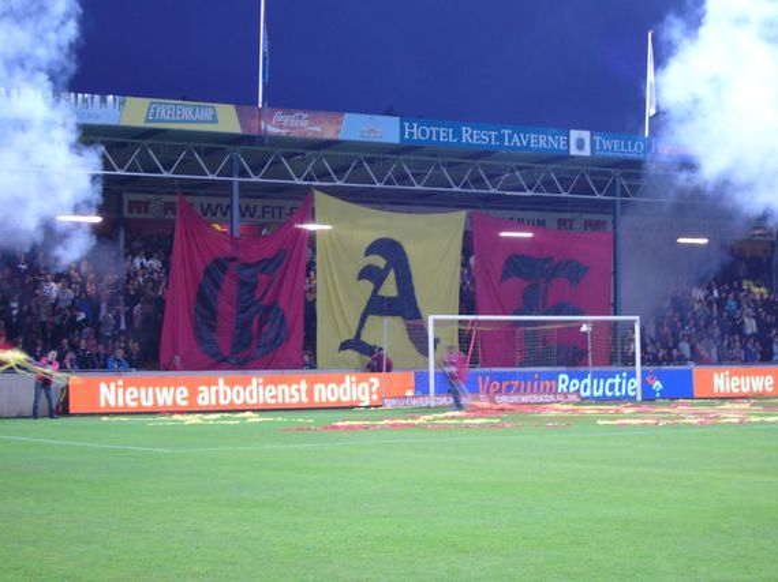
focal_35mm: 86
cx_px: 389
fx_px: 1932
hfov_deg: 22.8
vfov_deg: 17.2
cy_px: 291
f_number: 4.6
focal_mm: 14.3
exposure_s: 1/5
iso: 100
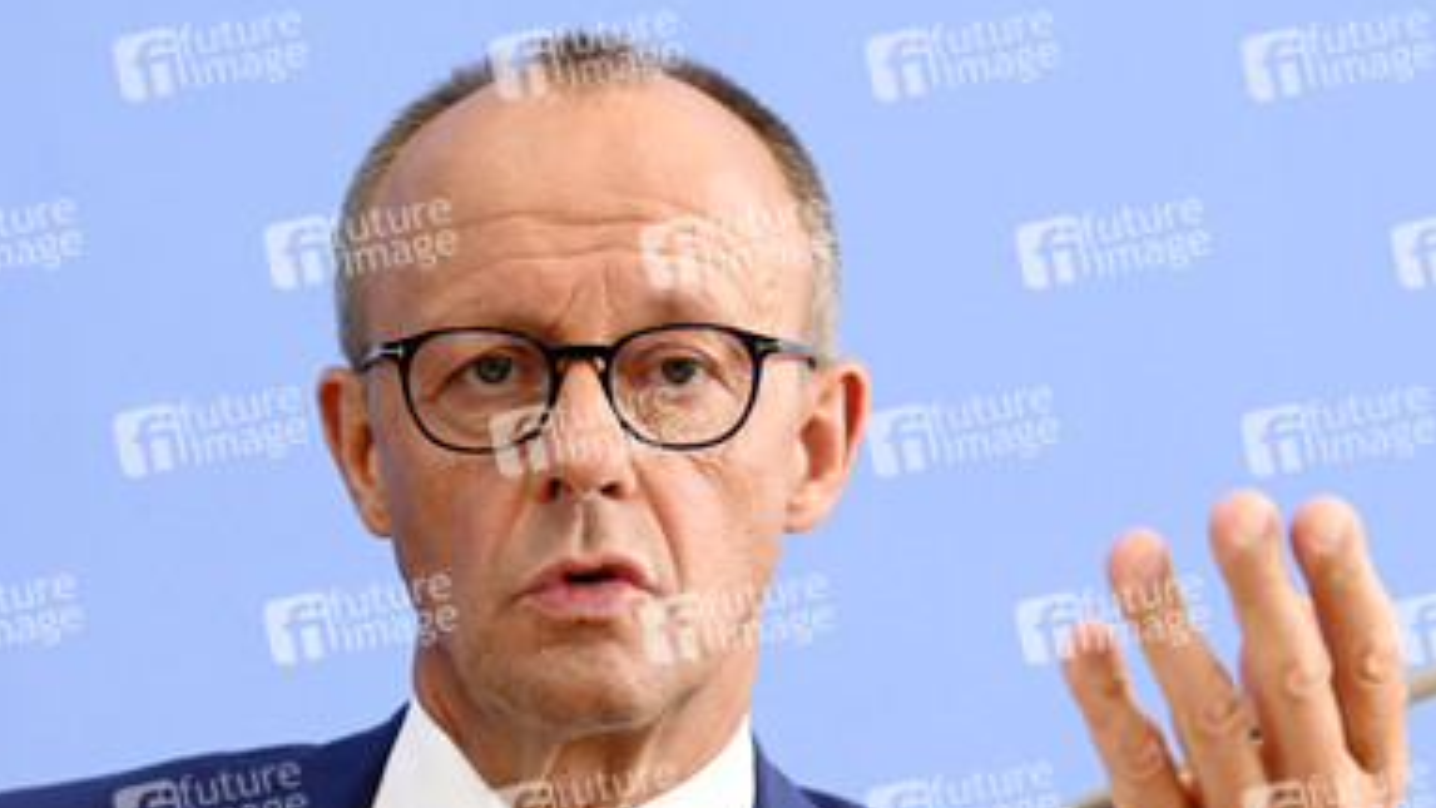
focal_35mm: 204
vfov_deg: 6.0
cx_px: 637
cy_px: 526
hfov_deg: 10.6
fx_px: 7769
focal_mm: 165
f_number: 7.1
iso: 3200
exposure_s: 1/500
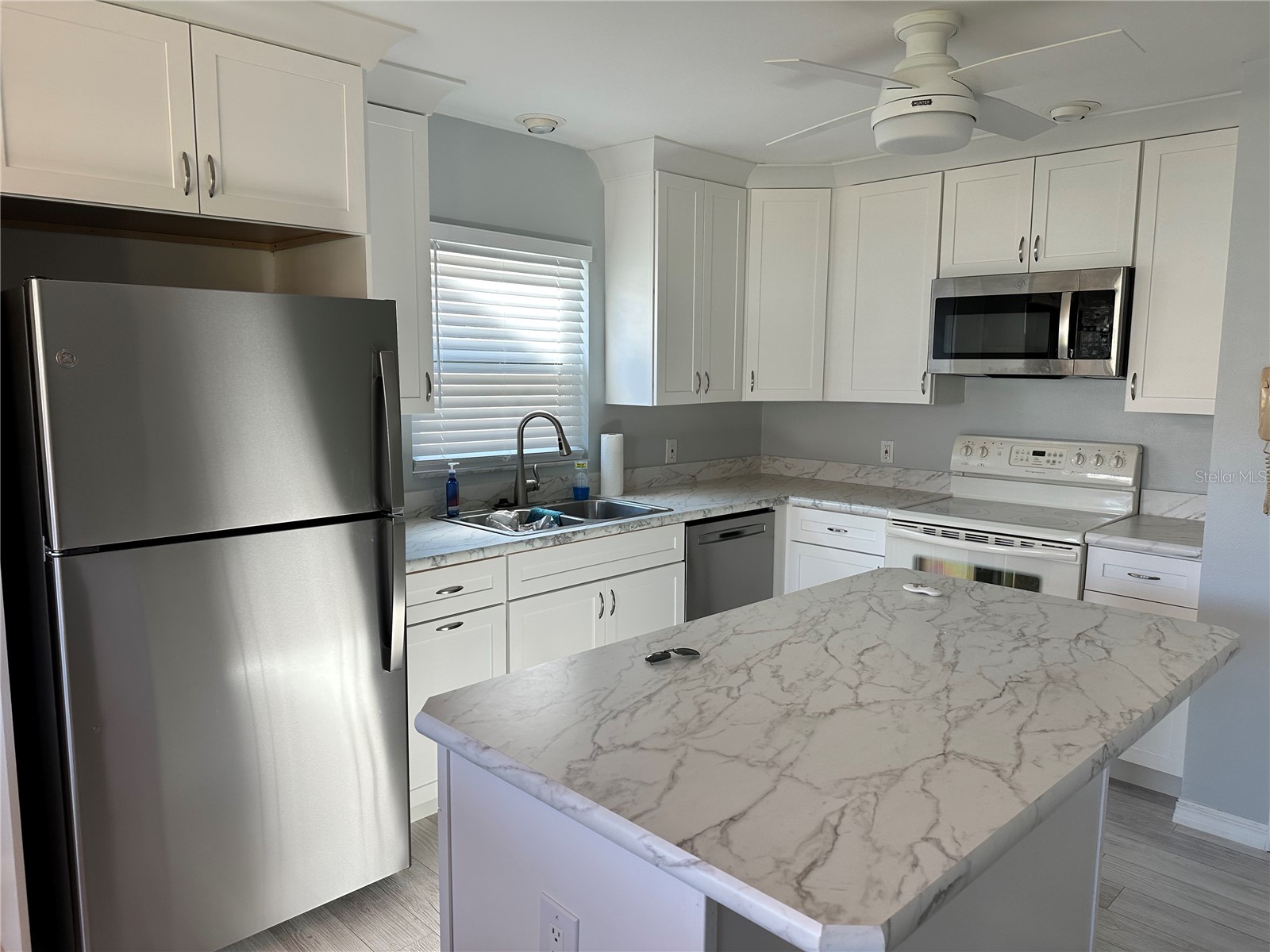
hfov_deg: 71.6
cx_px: 635
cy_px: 476
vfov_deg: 56.8
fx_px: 881
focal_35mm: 24
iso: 100
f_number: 1.78
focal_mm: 6.86
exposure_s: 1/120
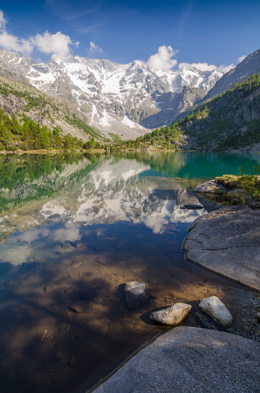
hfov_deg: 71.8
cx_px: 130
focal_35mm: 16
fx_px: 180
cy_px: 196
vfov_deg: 95.1
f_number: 9
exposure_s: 1/125
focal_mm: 11
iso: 100
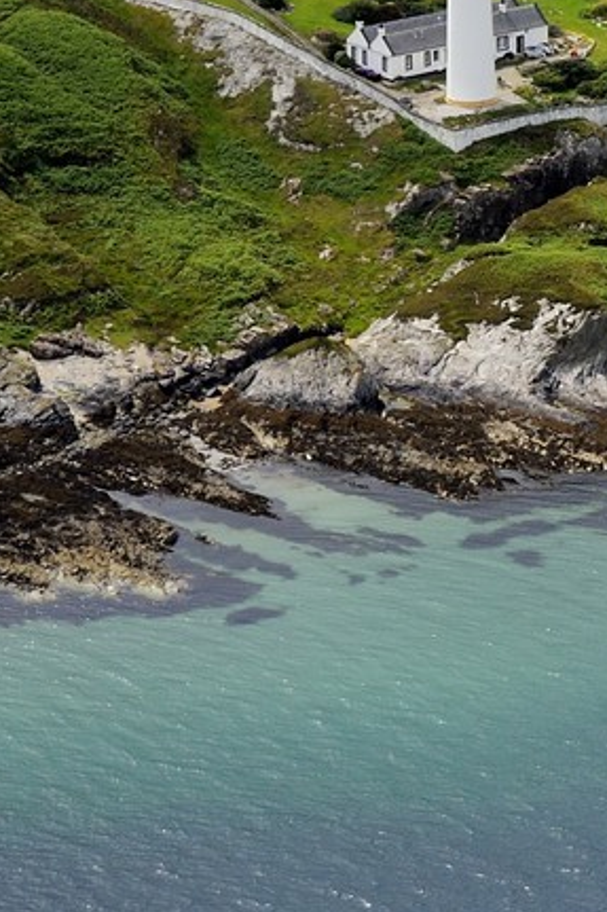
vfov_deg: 7.7
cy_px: -743
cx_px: 1049
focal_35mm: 260
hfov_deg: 5.2
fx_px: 6581
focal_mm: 70
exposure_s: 1/800
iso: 400
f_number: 8
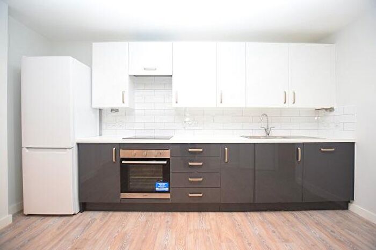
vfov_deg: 77.3
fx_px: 157
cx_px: 188
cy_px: 125
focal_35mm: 15
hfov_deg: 100.4
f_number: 3.5
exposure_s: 1/60
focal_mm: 10
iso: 900
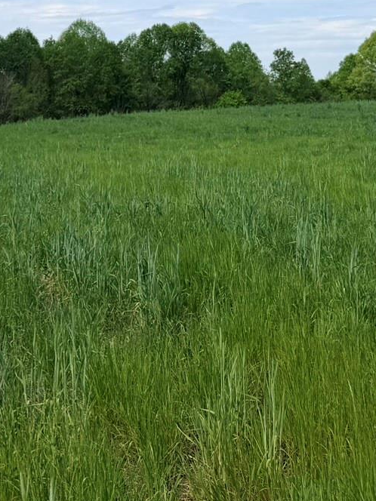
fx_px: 1072
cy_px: -51
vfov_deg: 24.5
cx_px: 225
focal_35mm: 74
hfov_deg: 19.9
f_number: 1.78
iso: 80
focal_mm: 6.76
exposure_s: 1/6173
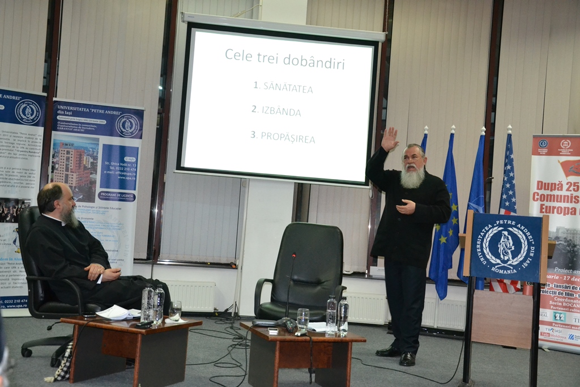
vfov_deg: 29.9
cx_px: 290
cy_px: 194
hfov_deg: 43.6
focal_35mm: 45
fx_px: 725
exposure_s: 1/60
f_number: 4.2
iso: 2800
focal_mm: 30
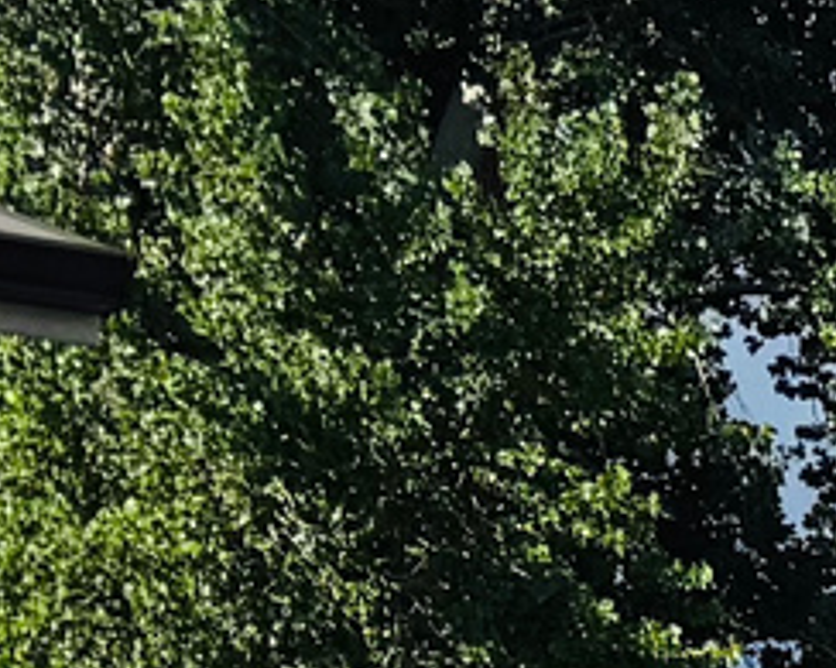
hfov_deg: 7.2
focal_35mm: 197
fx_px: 4872
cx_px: 3334
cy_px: 1463
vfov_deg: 7.4
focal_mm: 6.76
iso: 80
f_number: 1.78
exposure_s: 1/6711
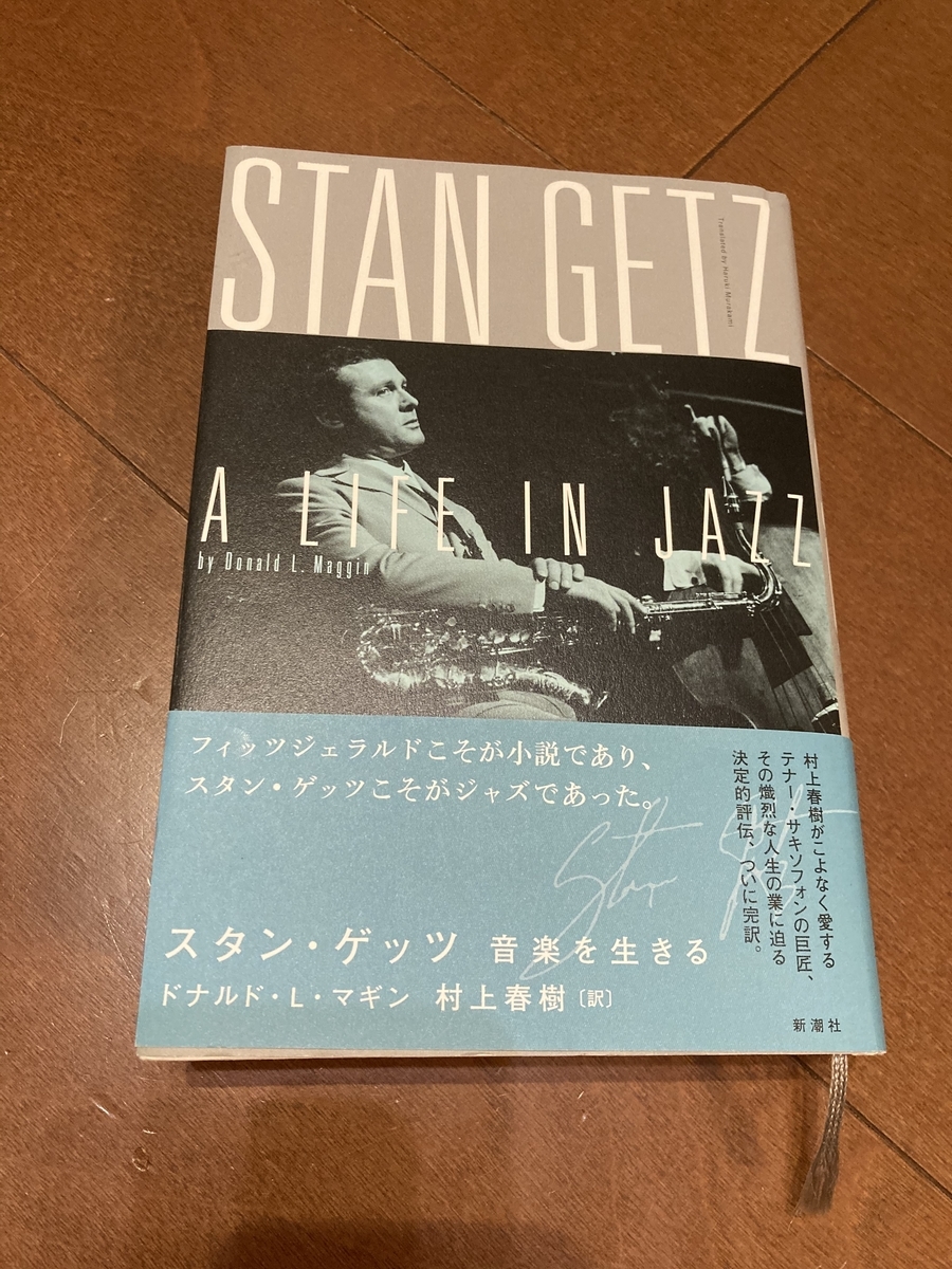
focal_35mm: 28
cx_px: 476
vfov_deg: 63.4
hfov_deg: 49.7
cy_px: 634
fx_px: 1027
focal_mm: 3.99
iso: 250
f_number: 1.8
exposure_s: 1/33
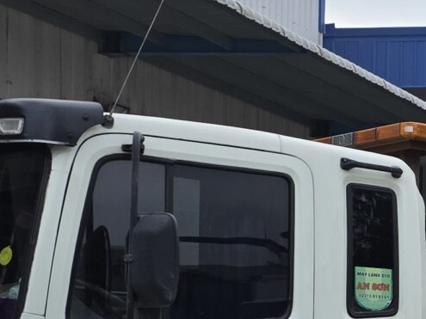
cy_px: 375
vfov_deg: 12.2
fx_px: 1464
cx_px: 634
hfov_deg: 15.3
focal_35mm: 119
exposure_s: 1/5017
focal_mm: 6.3
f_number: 1.7
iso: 80
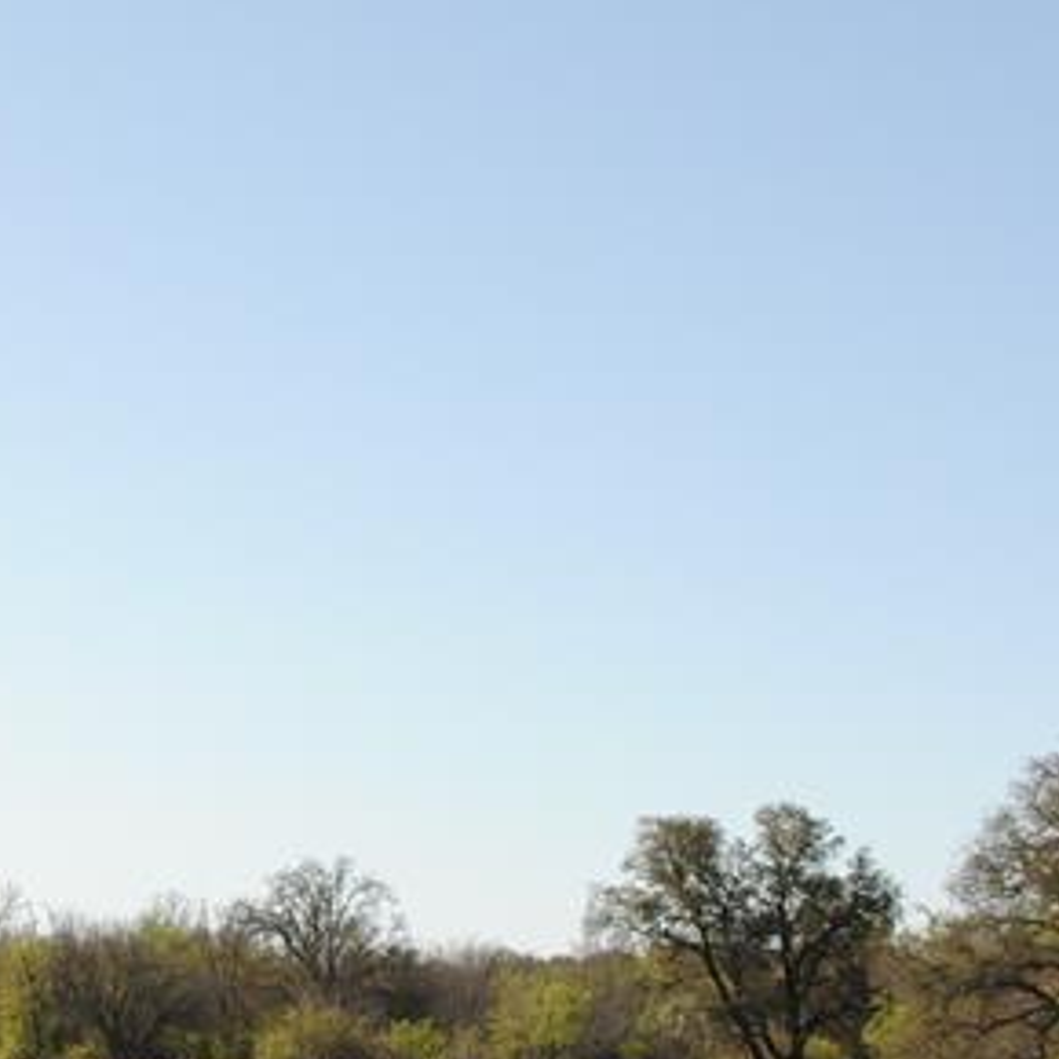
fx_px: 3738
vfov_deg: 16.1
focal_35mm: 108
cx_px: 420
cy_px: 718
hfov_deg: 16.1
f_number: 8
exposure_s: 1/250
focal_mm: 24
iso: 100
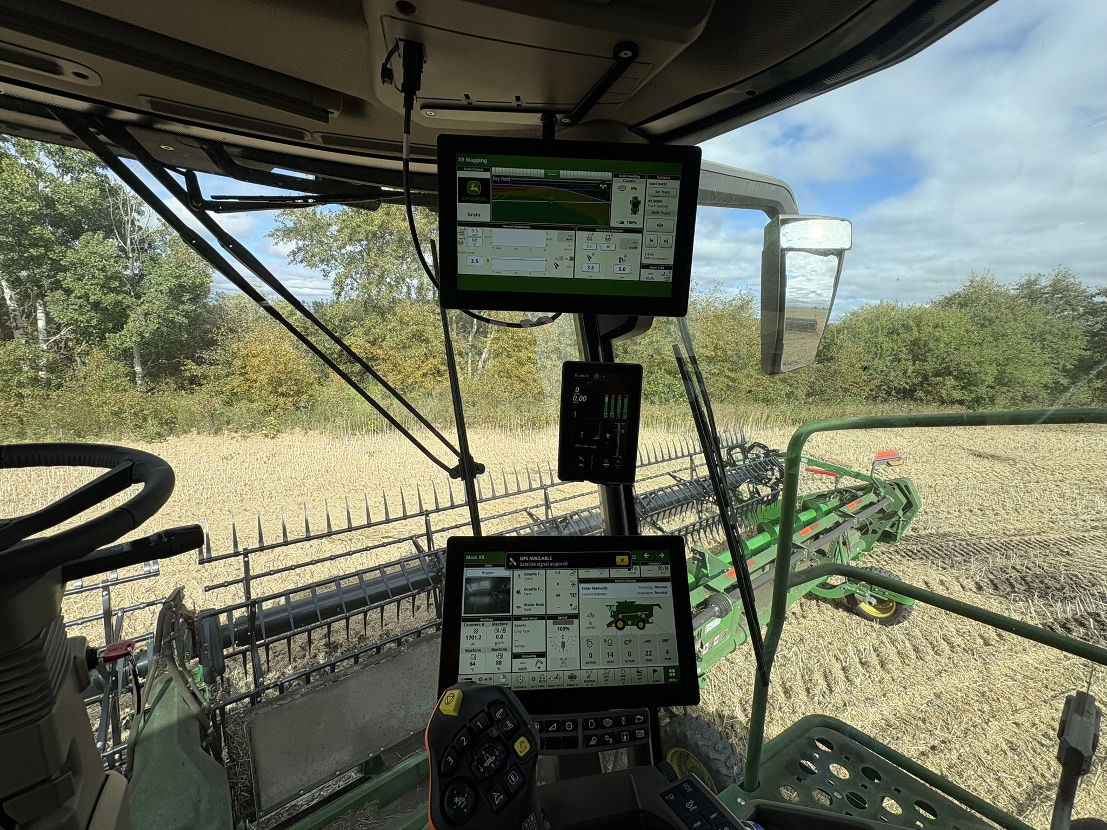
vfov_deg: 85.7
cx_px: 554
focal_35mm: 14
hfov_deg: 102.1
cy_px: 415
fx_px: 448
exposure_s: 1/1094
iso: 50
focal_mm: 2.22
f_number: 2.2
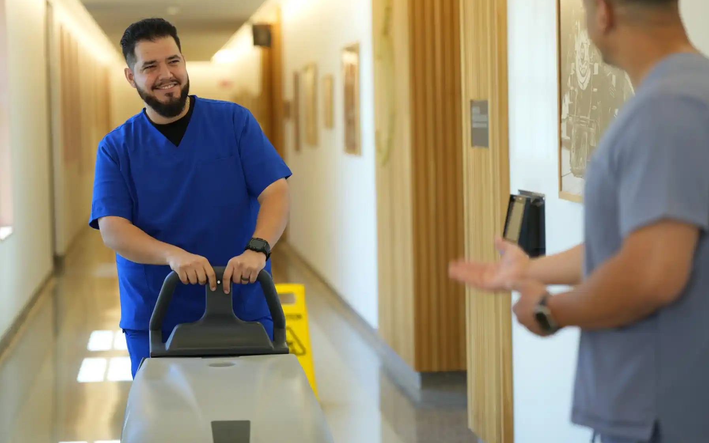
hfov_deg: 23.8
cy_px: 212
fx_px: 1681
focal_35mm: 87
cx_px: 356
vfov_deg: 15.0
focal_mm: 85
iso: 100
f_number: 2.2
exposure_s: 1/125
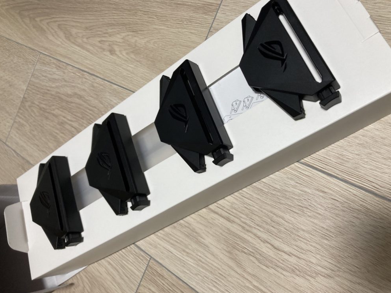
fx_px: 328
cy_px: 145
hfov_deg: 61.6
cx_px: 202
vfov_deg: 48.2
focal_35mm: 29
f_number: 1.8
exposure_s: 1/60
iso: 100
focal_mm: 3.99
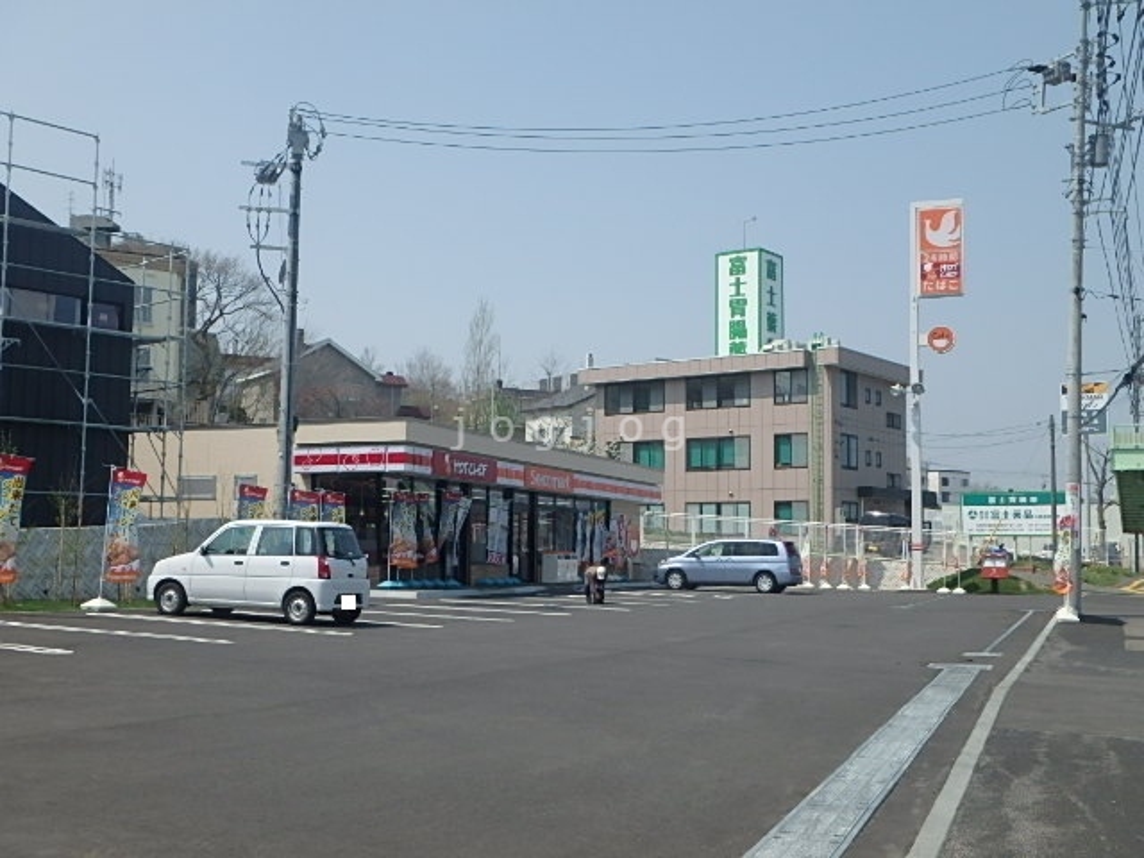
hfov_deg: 47.9
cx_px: 572
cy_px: 429
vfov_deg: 36.8
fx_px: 1289
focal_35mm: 39
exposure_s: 1/800
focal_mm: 6.9
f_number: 5.1
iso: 125
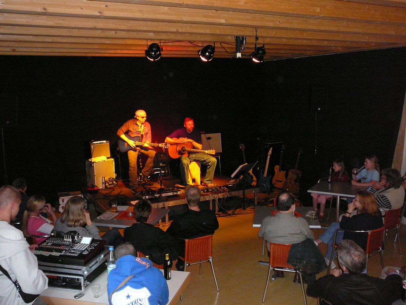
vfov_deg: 40.7
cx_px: 203
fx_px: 411
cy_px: 152
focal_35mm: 35
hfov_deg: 52.6
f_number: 2.8
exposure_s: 1/30
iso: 400
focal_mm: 5.2
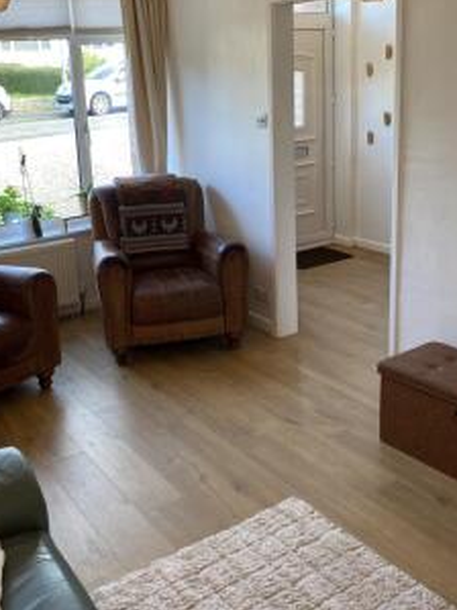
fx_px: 669
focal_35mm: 38
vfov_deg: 48.7
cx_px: 159
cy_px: 242
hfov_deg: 37.4
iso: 64
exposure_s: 1/100
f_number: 1.8
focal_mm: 4.25
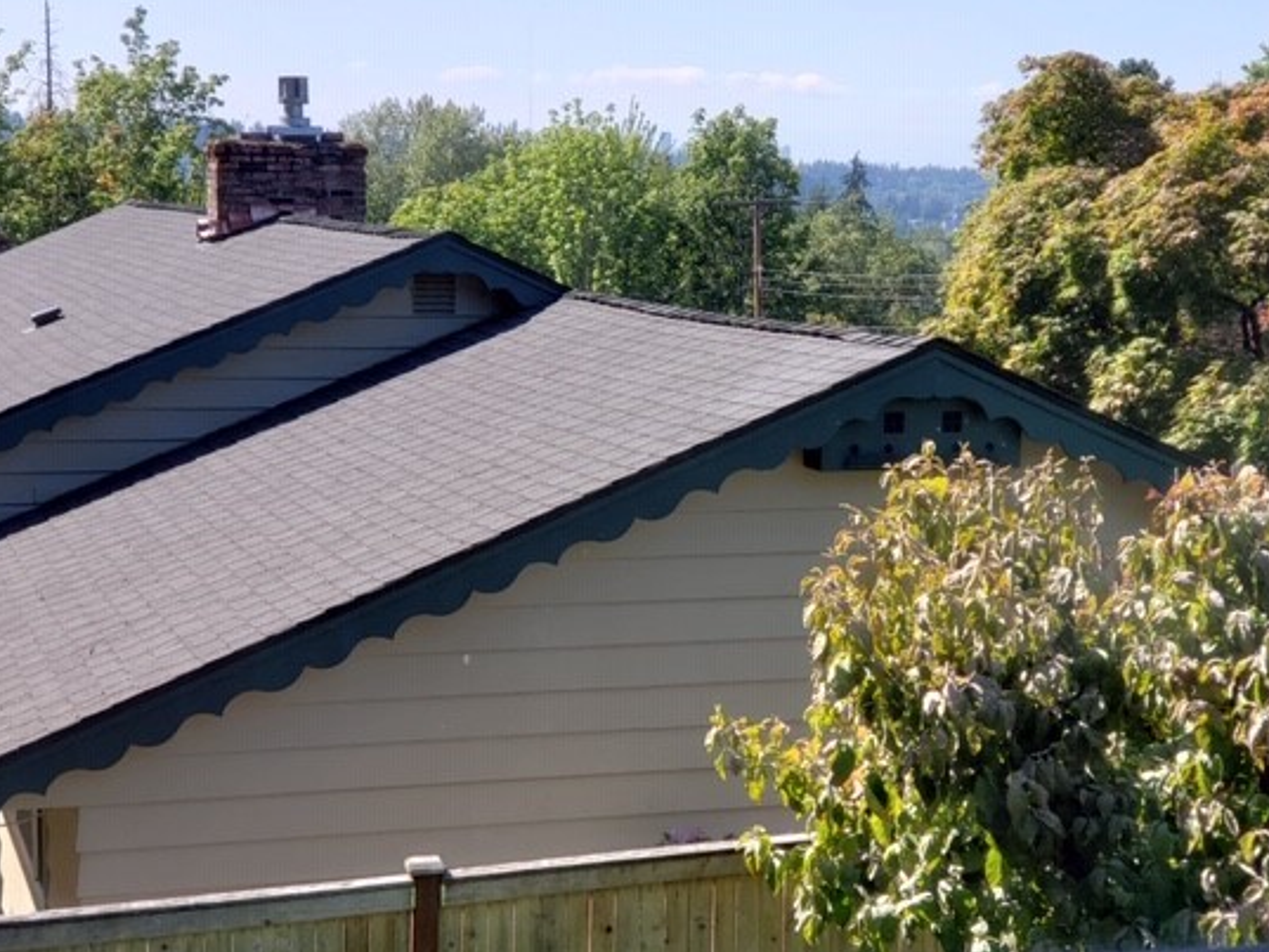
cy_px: 541
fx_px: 2273
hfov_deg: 31.2
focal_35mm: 62
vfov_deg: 23.6
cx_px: 707
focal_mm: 6
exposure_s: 1/339
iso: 32
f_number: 2.4
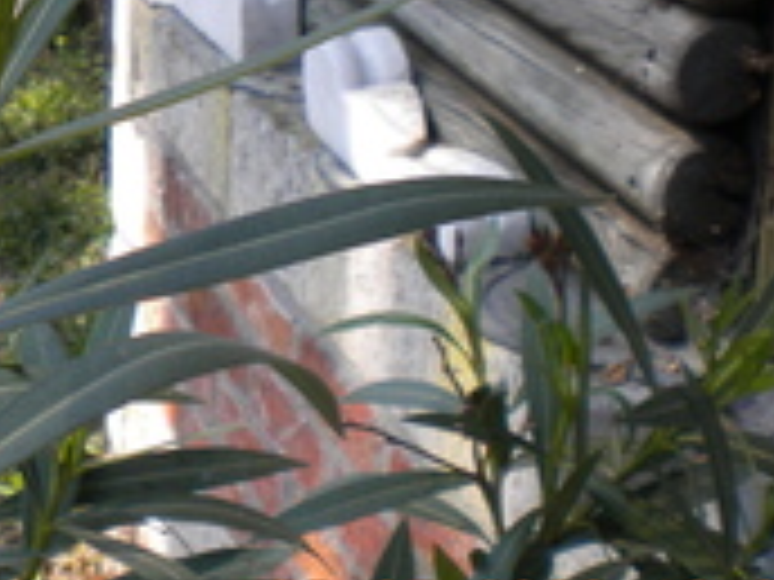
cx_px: -166
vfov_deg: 14.2
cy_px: -56
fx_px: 2281
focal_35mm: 102
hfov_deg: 18.2
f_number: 4.6
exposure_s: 1/189
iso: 80
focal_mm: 6.3
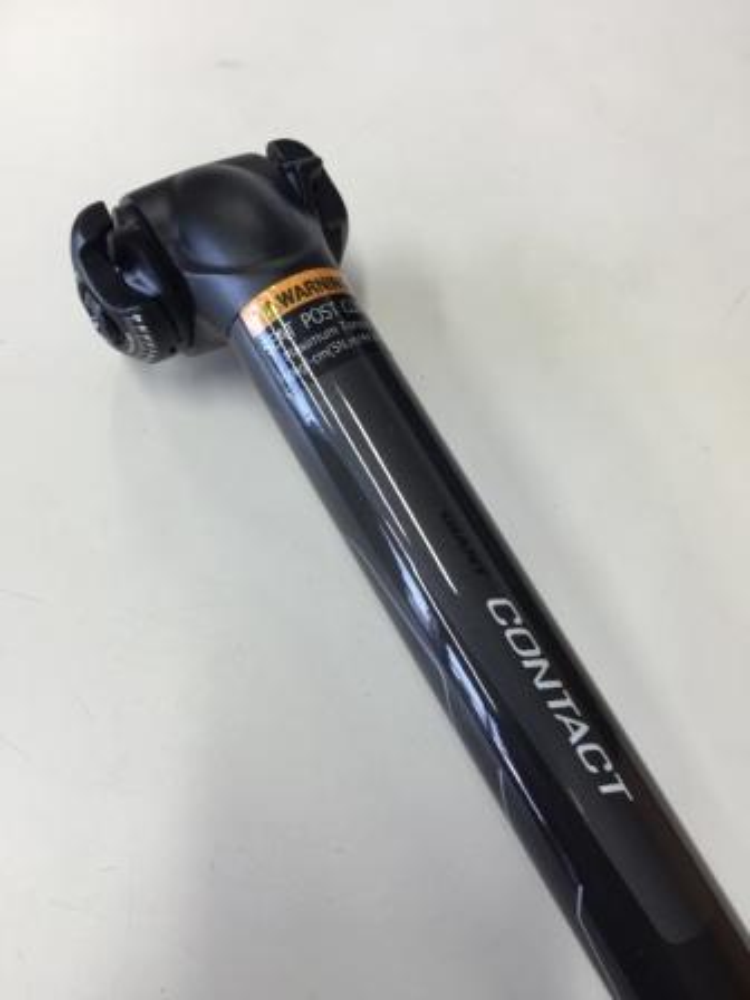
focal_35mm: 29
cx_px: 375
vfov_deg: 61.7
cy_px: 500
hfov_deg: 48.2
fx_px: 838
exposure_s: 1/60
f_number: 2.2
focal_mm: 4.15
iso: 32
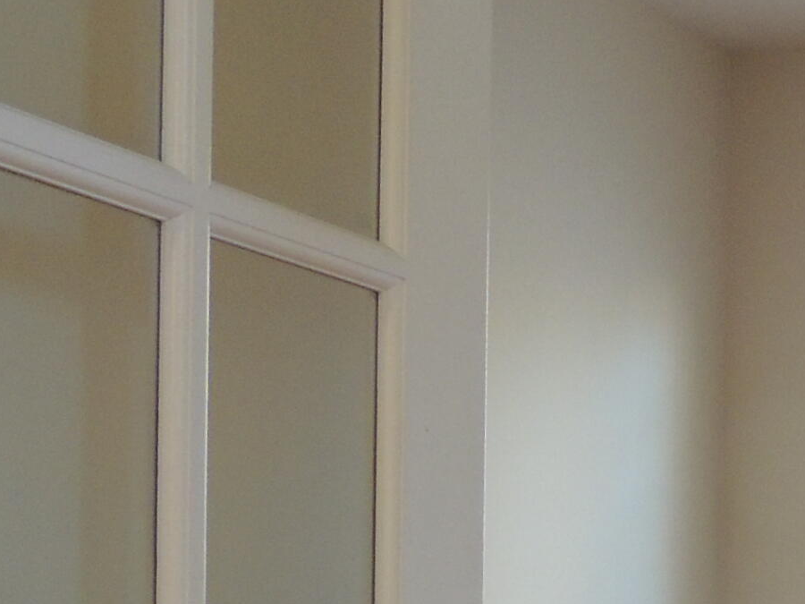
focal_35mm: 80
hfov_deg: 22.1
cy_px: 725
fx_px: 1860
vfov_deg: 17.6
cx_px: 1021
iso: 400
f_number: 3
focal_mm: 4.3
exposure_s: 1/30
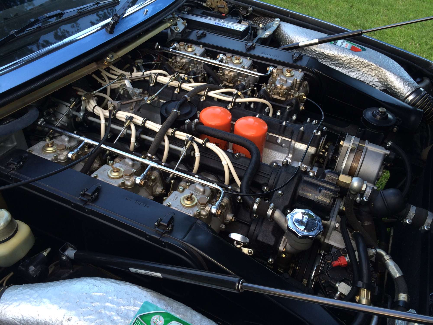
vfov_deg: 46.8
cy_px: 162
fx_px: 375
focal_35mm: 30
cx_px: 216
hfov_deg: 60.0
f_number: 2.2
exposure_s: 1/31
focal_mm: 4.12
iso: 32
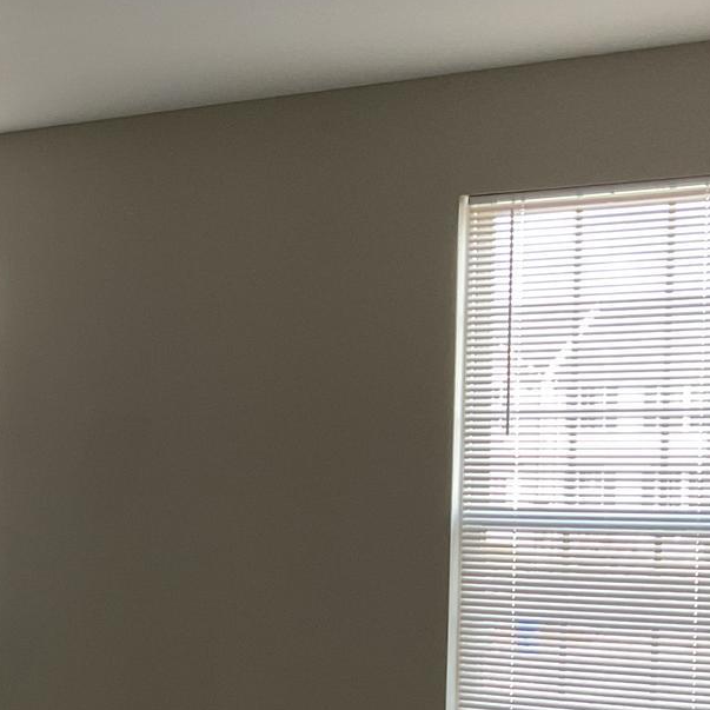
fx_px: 2019
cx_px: -404
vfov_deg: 19.7
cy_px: 571
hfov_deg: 17.6
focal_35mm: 87
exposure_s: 1/60
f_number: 1.8
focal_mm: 3
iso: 50
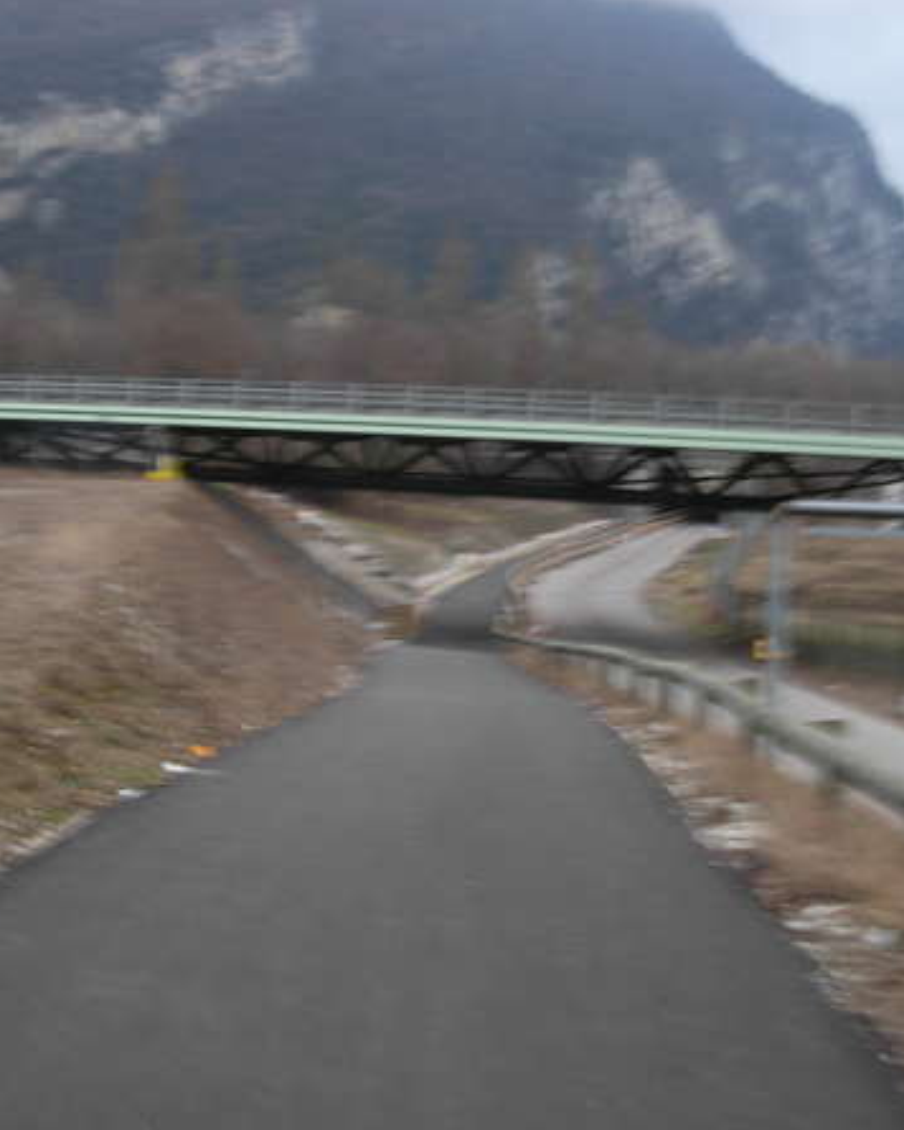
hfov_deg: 30.2
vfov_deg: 37.3
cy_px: 566
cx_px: 434
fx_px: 1672
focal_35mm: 50
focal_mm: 6.3
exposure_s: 1/41.4
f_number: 2.9
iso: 79
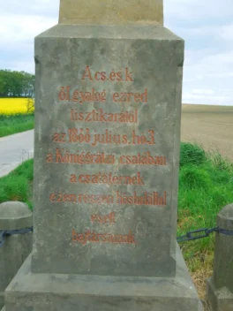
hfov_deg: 30.3
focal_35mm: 48
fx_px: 431
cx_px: 116
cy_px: 156
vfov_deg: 39.7
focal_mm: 8.7
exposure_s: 1/640
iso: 800
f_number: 8
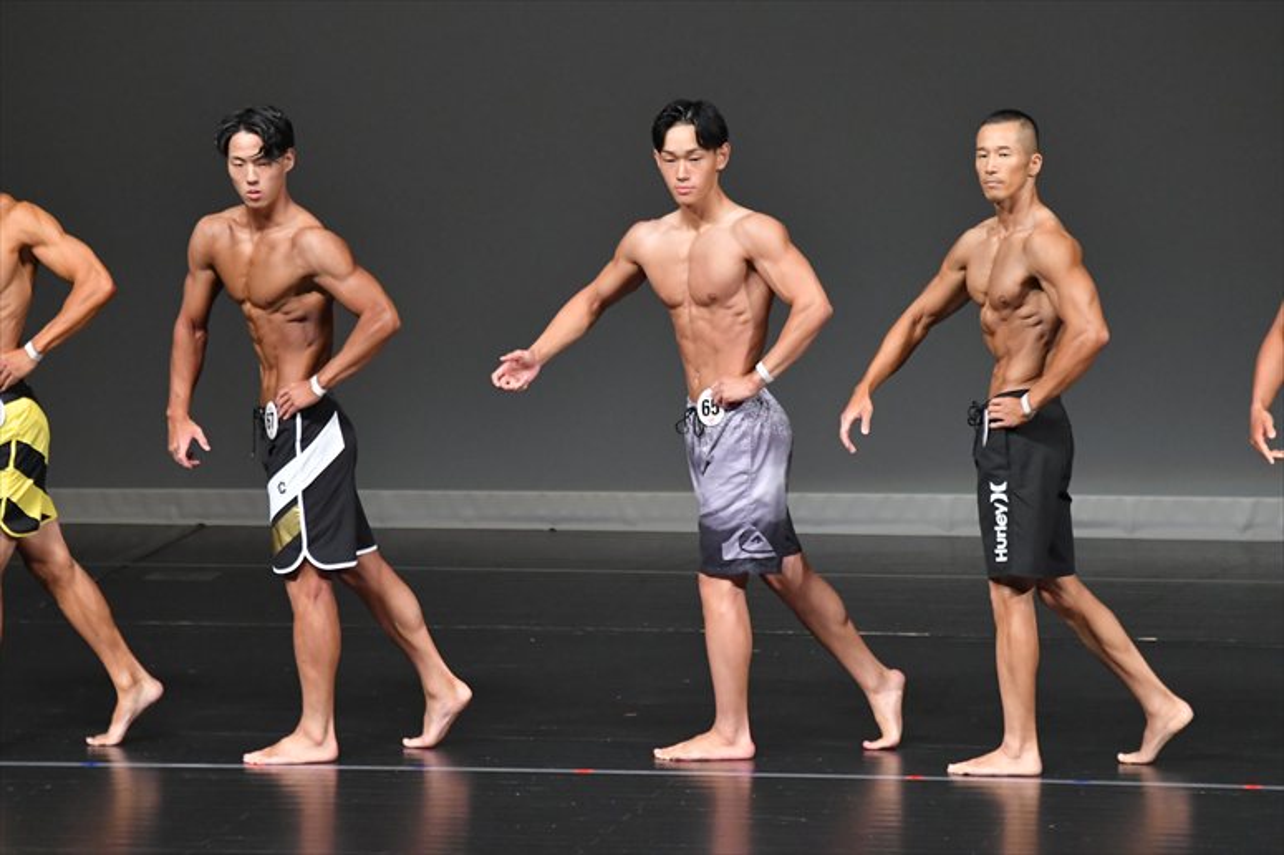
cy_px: 428
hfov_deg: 6.9
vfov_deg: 4.6
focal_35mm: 300
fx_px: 10695
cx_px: 642
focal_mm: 200
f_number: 5.6
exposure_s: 1/400
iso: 4000
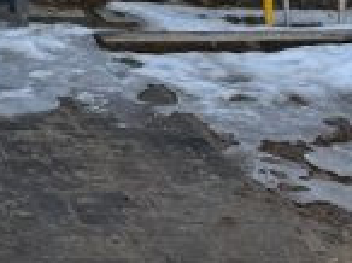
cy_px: -275
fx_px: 1137
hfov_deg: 15.8
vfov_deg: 11.7
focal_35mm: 112
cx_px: -212
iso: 100
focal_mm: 6.76
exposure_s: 1/584
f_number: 1.78
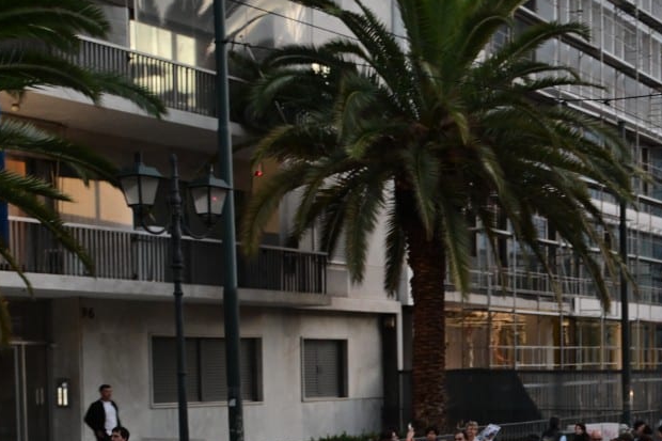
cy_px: 440
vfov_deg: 17.5
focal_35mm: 76
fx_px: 1401
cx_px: 675
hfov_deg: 25.2
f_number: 2.8
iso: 1250
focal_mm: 31.5
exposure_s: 1/60
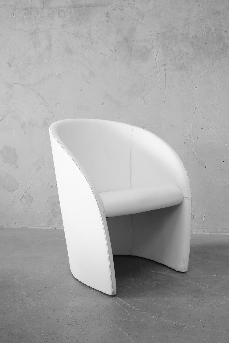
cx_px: 114
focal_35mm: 41
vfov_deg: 47.4
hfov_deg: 32.6
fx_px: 391
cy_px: 172
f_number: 4
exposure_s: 1/40
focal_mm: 27.5
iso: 800
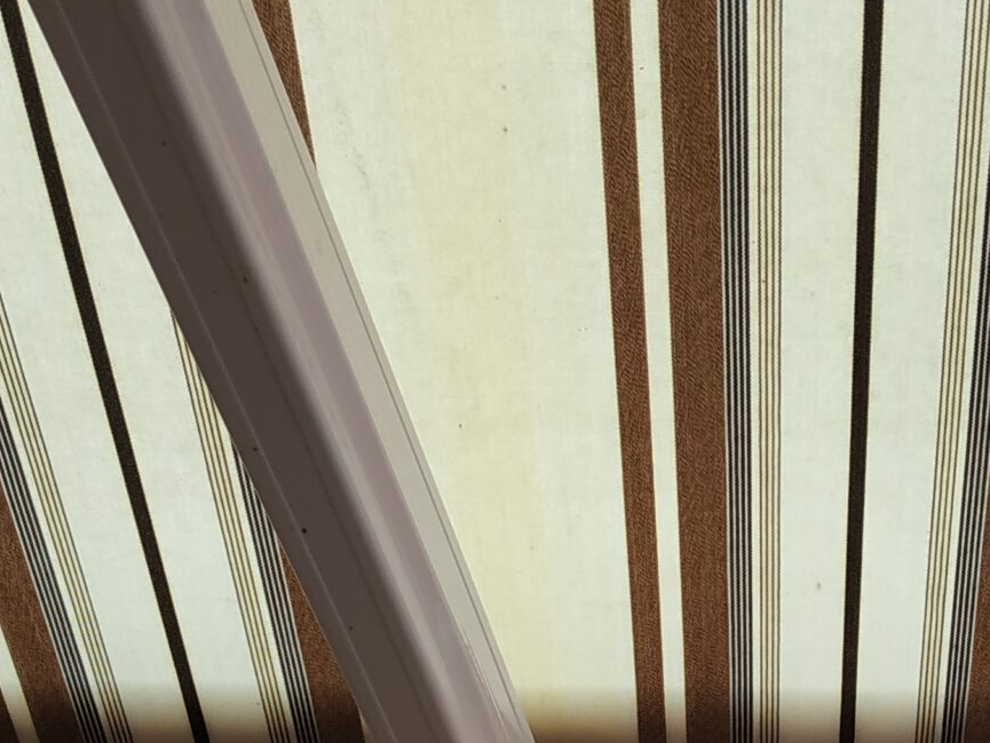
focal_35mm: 71
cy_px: 961
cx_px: 759
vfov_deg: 19.2
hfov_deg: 27.0
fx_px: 2031
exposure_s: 1/120
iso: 160
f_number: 1.9
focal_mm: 3.94
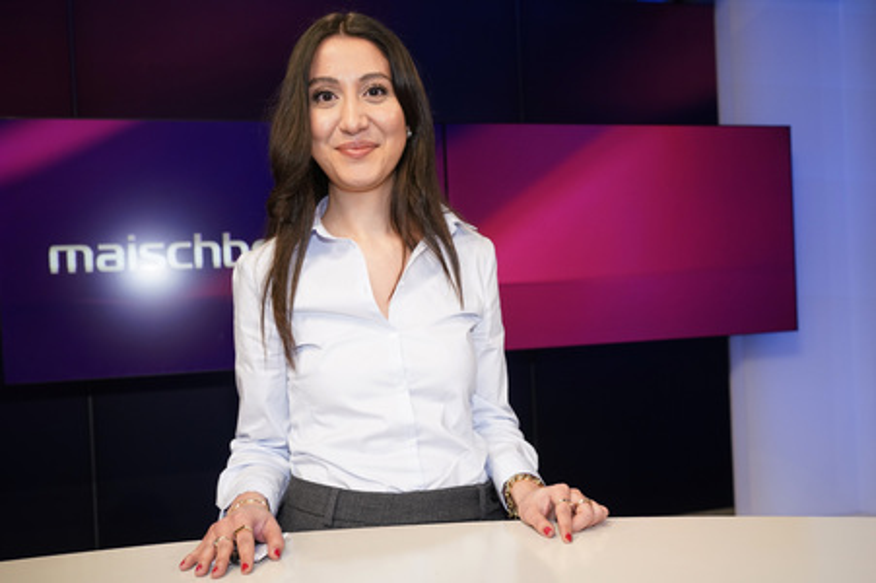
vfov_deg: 37.8
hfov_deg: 54.5
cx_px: 438
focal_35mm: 35
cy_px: 292
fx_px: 851
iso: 2000
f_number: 5
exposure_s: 1/160
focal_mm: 35
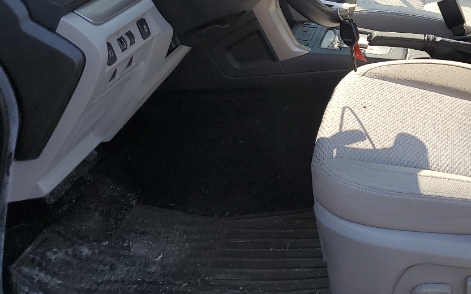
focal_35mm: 53
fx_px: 680
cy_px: 31
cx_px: 423
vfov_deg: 23.8
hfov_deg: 35.9
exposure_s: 1/1111
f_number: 1.5
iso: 50
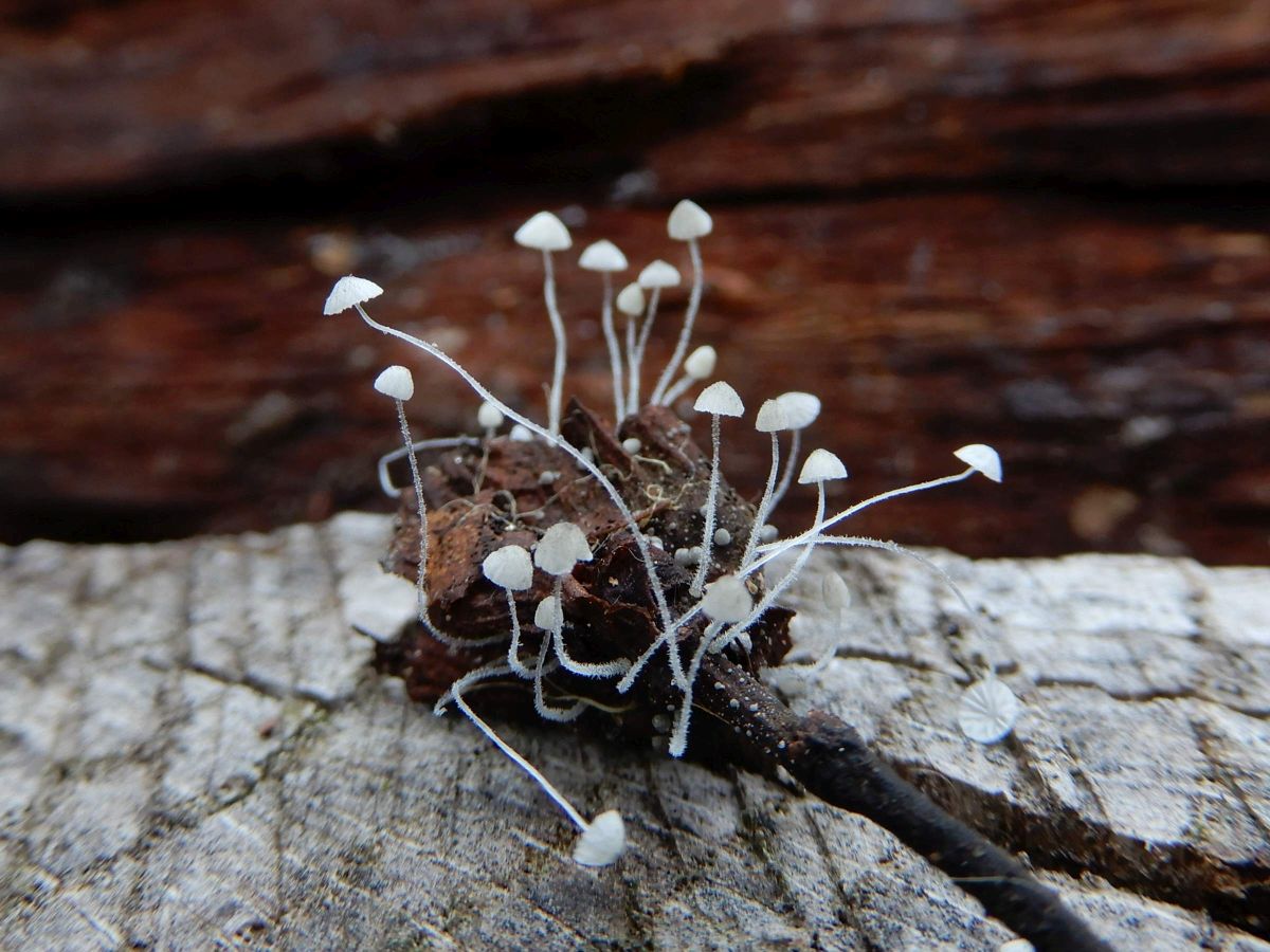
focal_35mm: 24
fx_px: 881
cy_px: 476
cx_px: 635
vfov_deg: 56.8
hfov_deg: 71.6
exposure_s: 1/80
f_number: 3.4
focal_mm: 4.3
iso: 80
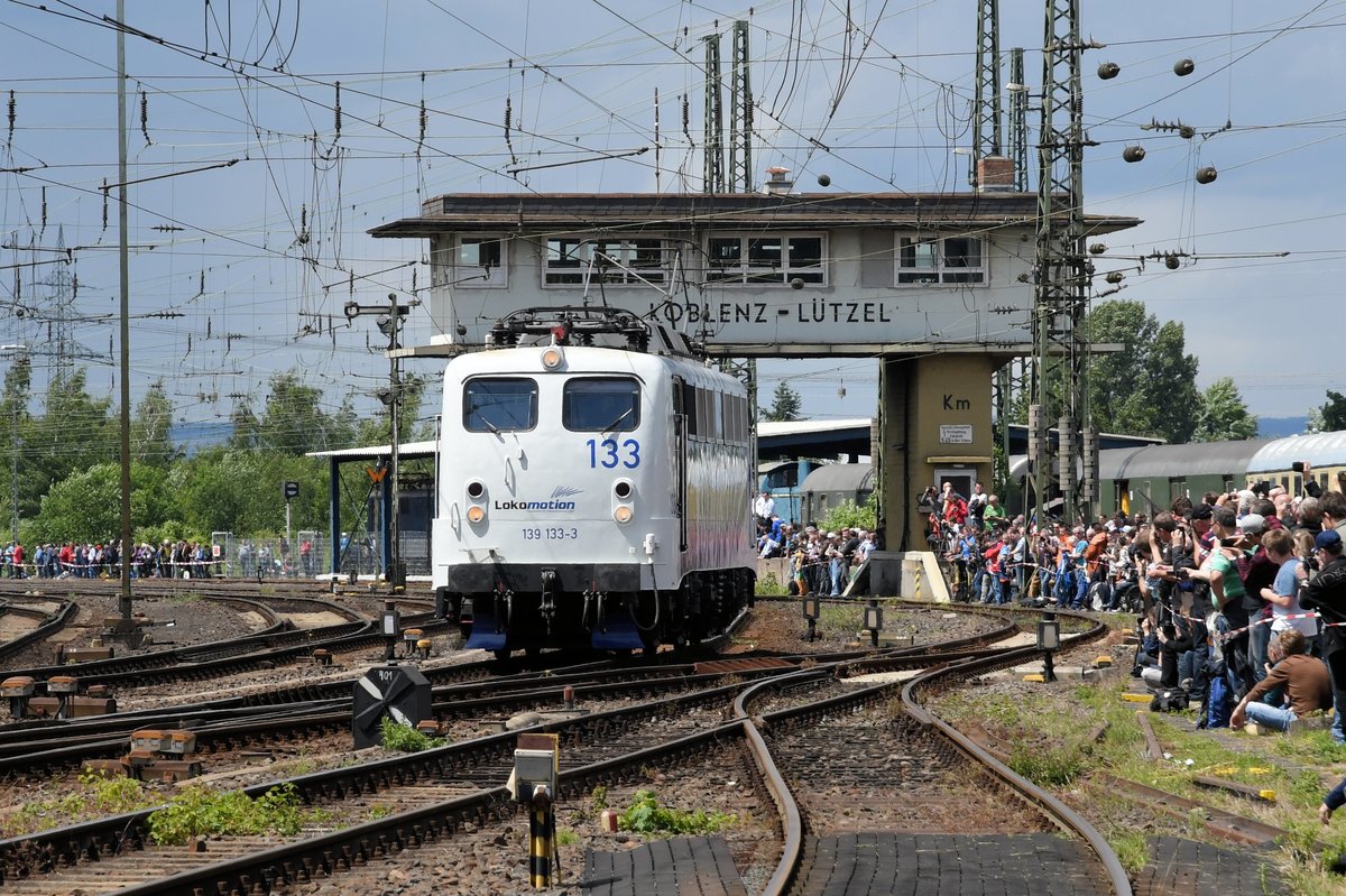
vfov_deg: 10.7
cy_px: 448
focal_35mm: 128
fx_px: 4765
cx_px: 673
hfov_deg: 16.1
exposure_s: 1/640
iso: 400
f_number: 11
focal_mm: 85
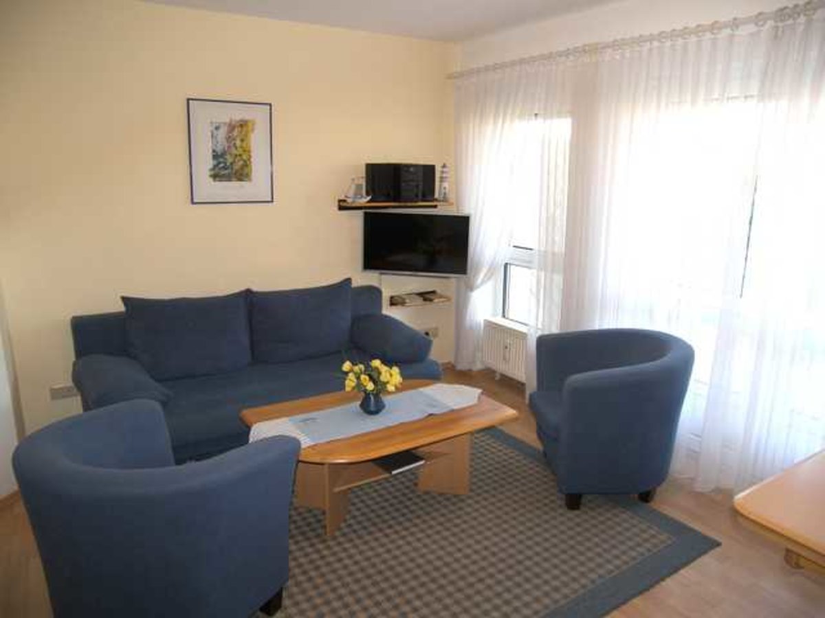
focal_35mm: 24
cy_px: 309
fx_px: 572
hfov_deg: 71.6
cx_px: 412
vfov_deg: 56.8
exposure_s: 1/30
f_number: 2.8
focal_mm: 5.1
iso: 100
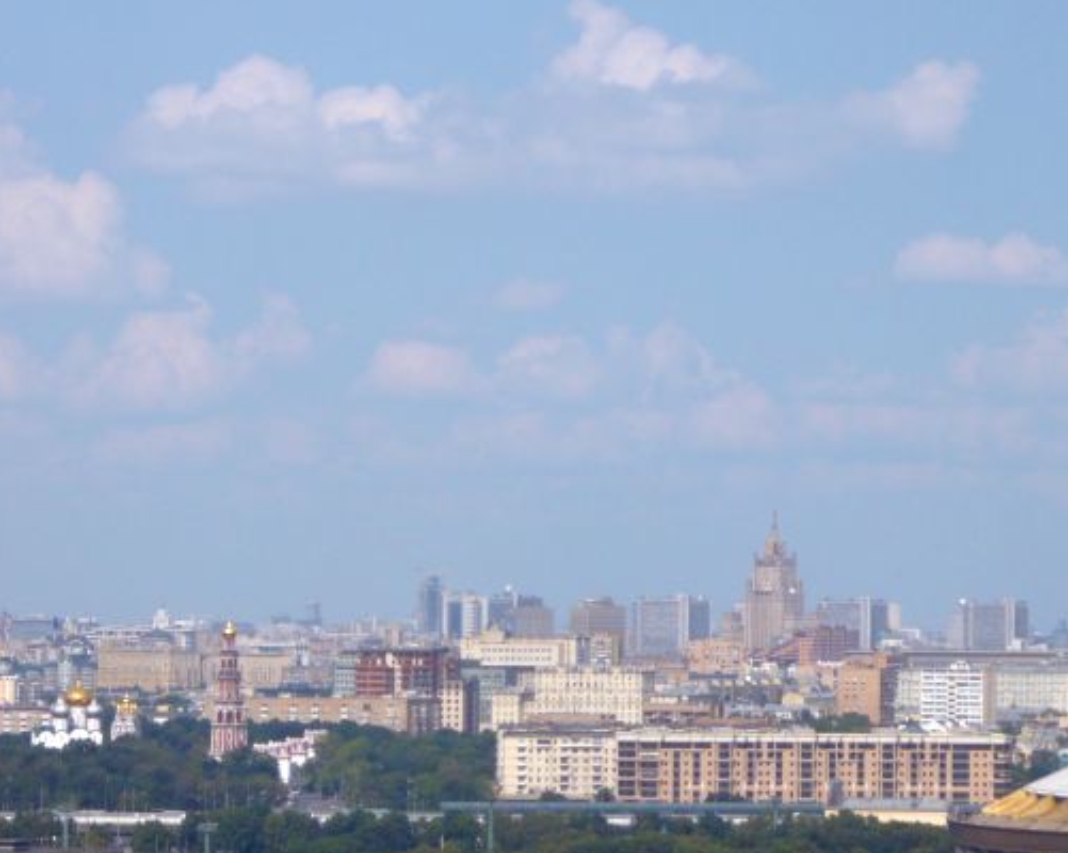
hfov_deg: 12.3
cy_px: 569
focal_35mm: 156
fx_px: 4927
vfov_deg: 9.9
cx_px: 799
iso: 100
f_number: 5.1
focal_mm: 16.5
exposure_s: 1/800
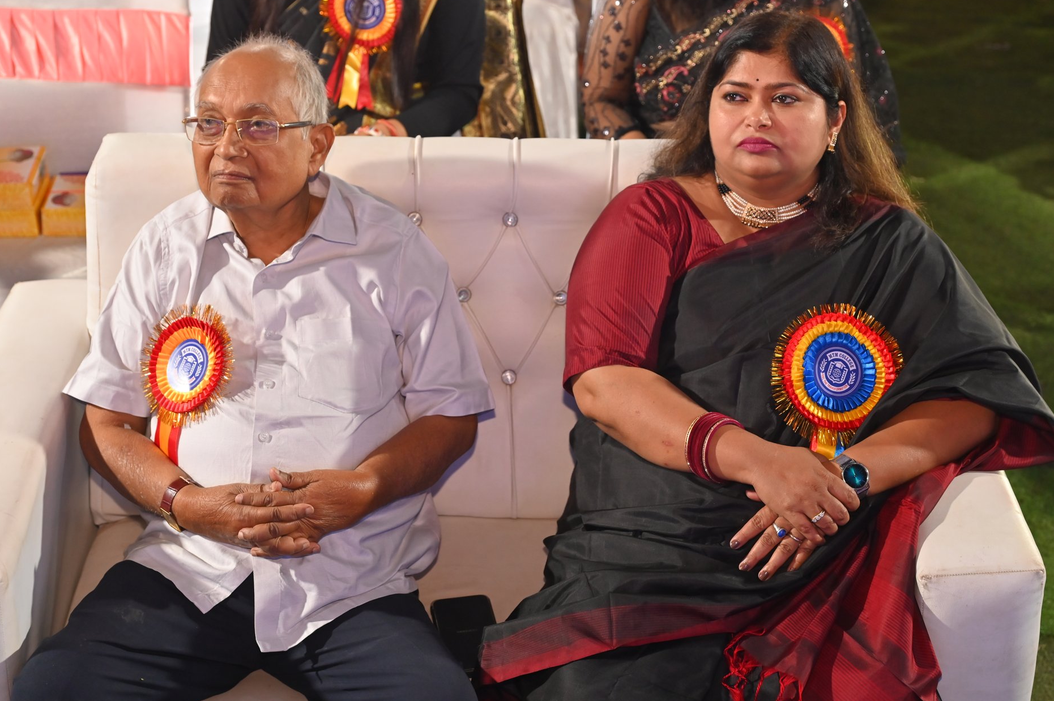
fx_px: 1902
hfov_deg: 31.0
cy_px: 345
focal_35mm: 65
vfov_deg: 20.9
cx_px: 541
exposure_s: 1/100
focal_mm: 63
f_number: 4.5
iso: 1250
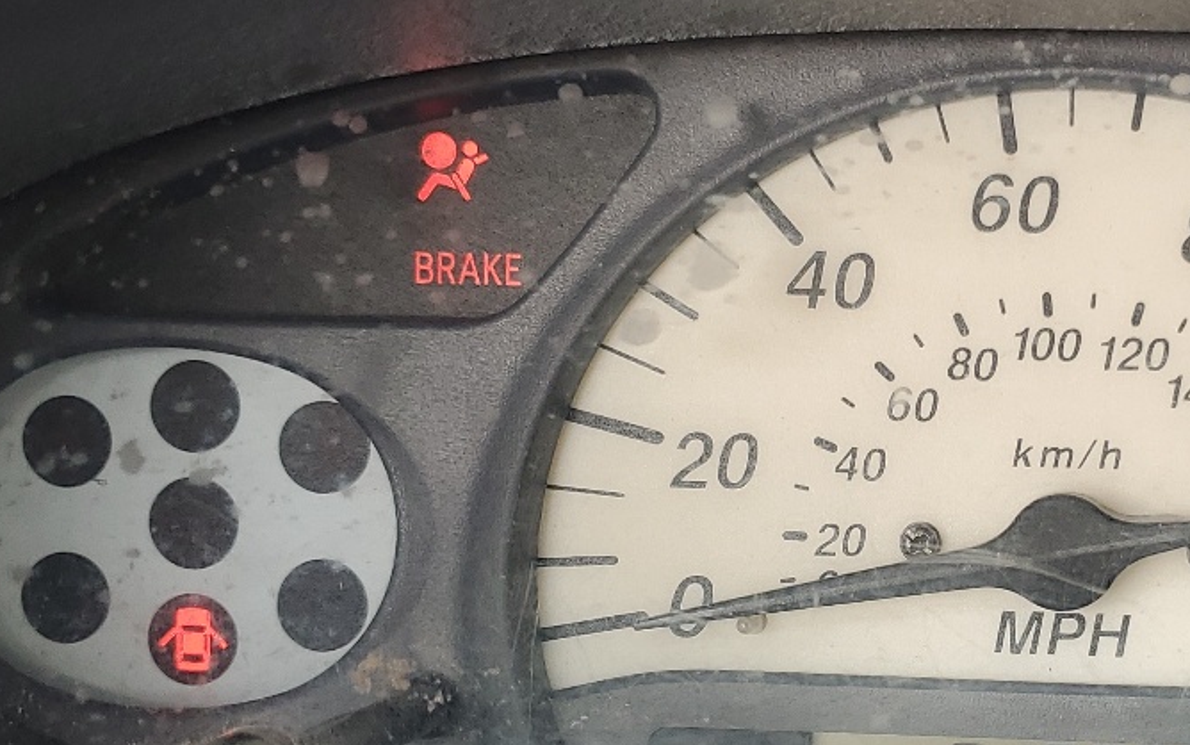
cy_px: 538
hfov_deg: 30.0
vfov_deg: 19.6
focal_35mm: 66
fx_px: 2141
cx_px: 1031
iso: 50
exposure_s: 1/161
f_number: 1.5
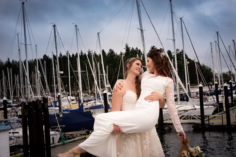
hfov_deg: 41.1
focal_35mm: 48
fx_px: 315
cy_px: 78
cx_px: 118
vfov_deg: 28.1
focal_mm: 48
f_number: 9
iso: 200
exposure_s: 1/320
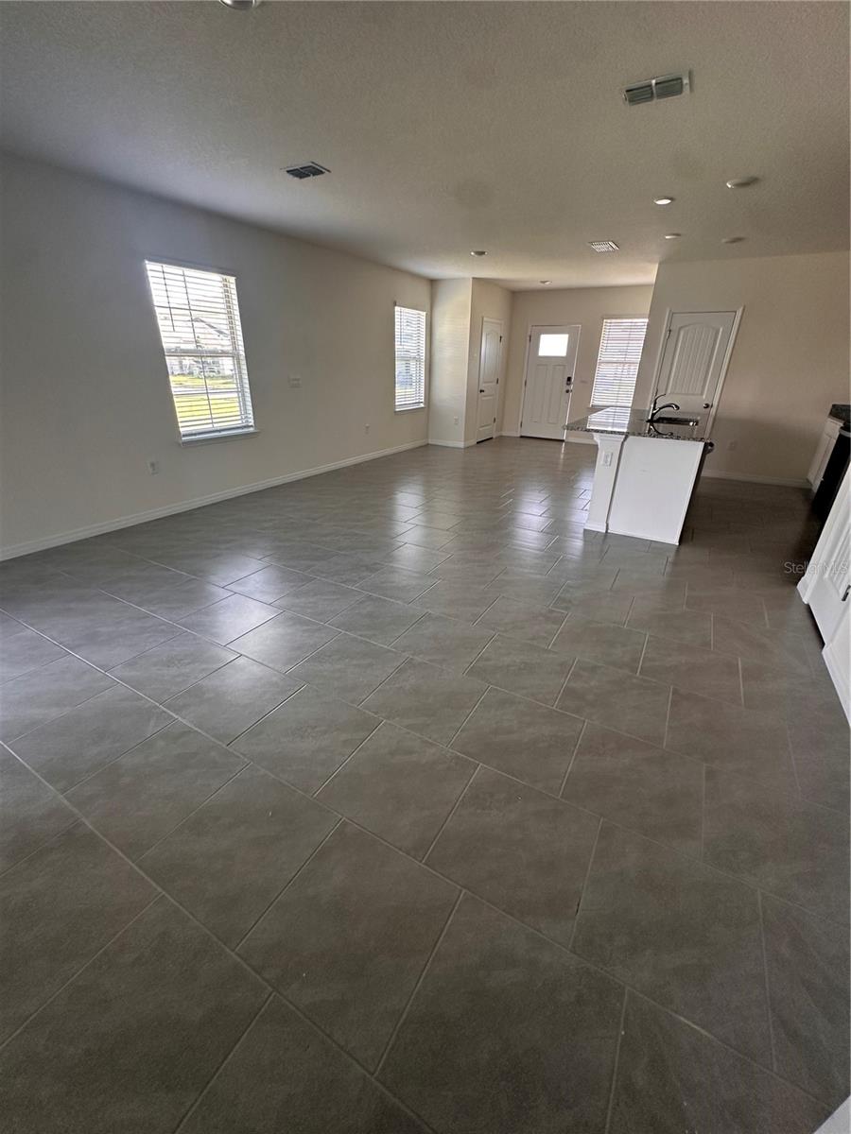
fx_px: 459
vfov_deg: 102.1
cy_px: 567
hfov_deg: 85.7
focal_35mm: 14
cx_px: 426
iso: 200
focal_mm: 2.22
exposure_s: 1/99
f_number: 2.2
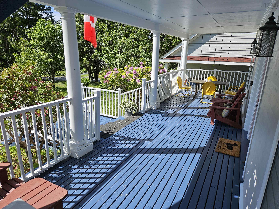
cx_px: 140
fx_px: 185
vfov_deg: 58.9
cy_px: 104
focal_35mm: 23
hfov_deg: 73.9
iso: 25
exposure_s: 1/1493
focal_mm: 5.4
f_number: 1.8
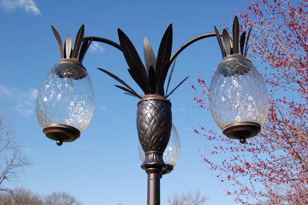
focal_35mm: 39
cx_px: 154
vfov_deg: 34.2
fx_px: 333
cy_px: 102
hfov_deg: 49.6
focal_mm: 26
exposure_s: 1/250
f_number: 8
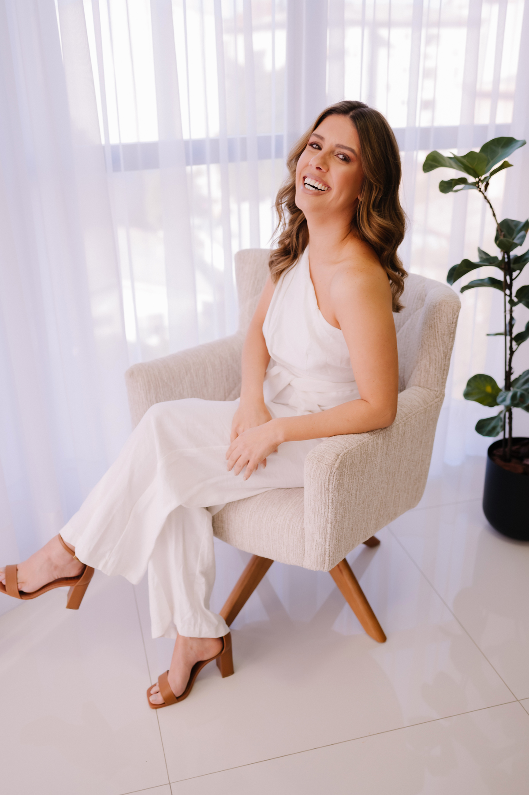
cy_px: 398
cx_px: 264
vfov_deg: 54.5
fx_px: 773
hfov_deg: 37.8
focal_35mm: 35
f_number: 2.5
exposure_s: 1/100
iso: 200
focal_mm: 35
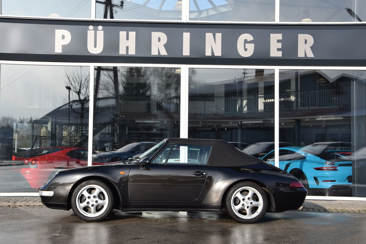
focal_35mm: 48
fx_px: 488
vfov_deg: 28.1
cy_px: 122
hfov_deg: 41.1
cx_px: 183
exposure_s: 1/400
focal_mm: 32
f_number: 10
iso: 200
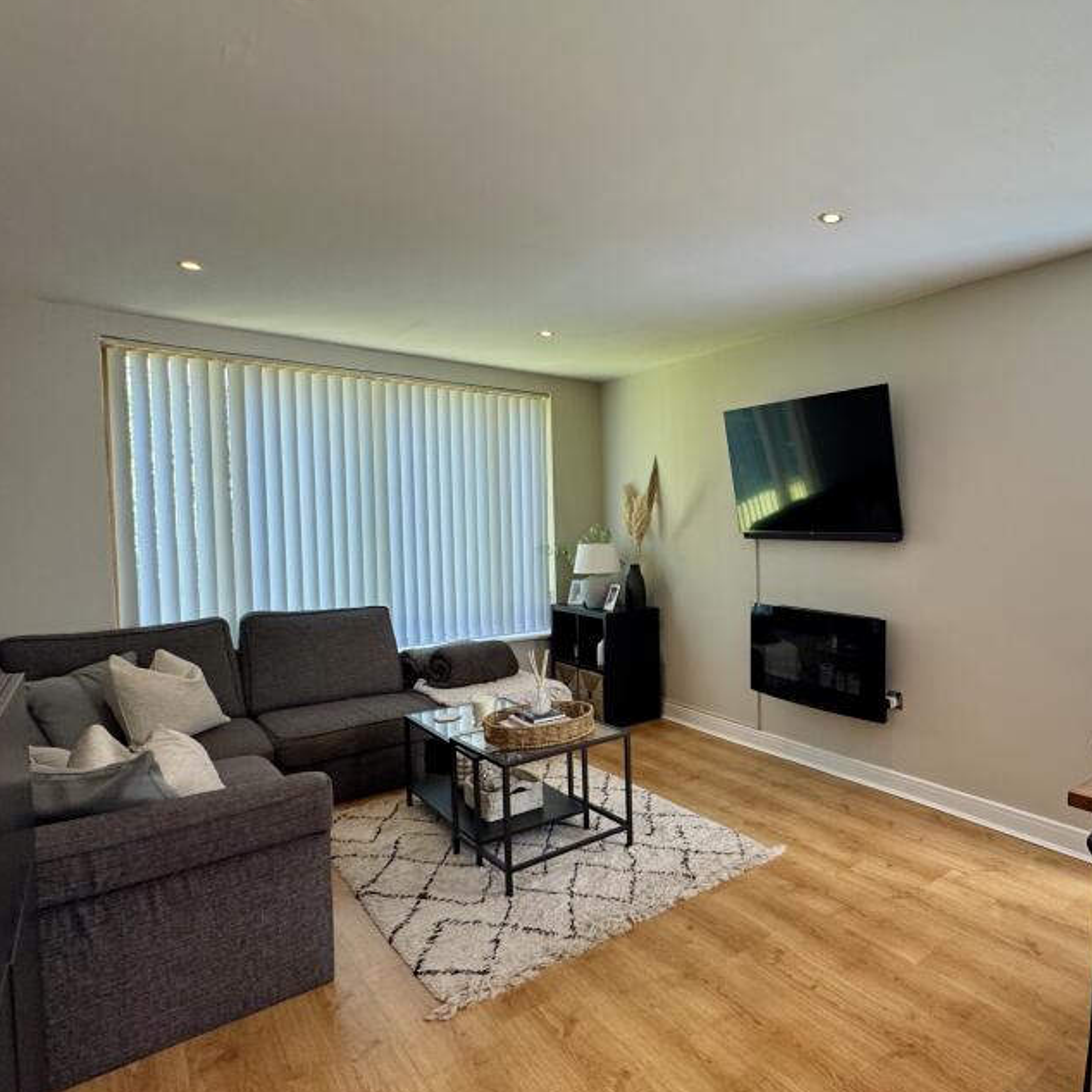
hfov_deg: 68.1
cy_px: 551
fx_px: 714
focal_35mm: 20
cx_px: 865
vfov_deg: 74.8
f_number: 2.2
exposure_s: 1/100
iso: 160
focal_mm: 2.22
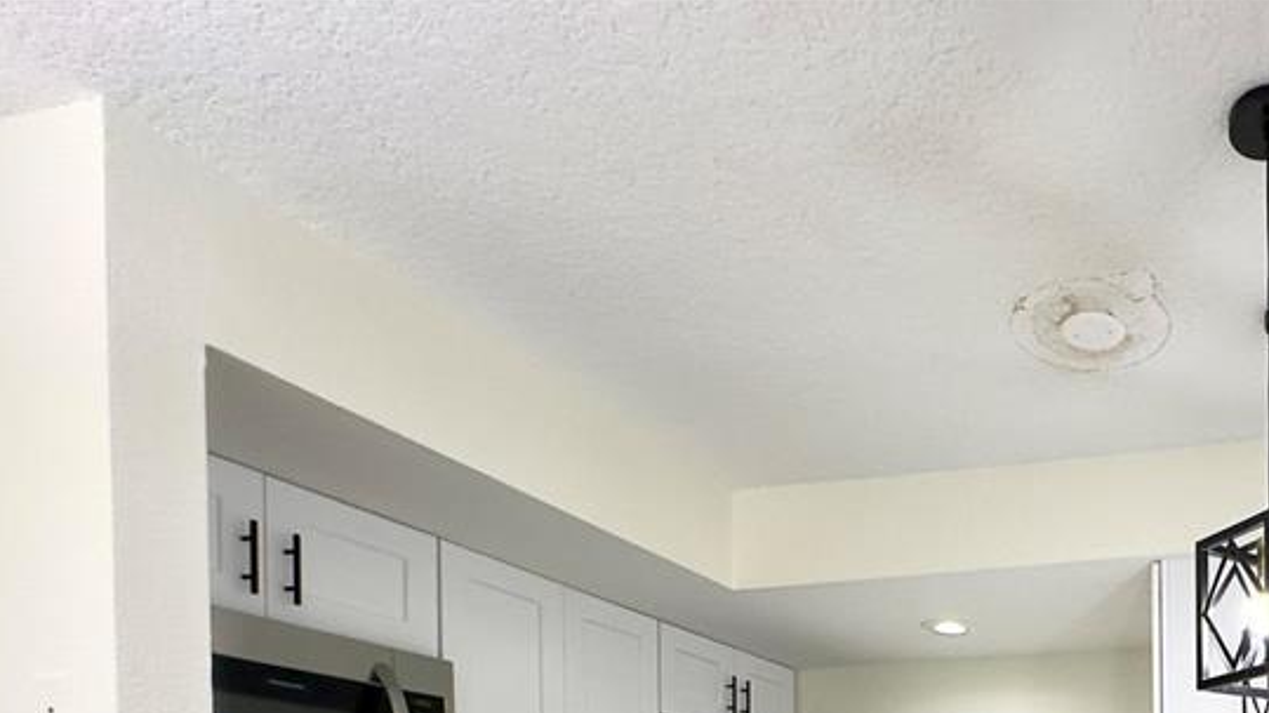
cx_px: 1147
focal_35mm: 29
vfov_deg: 31.9
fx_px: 976
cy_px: 899
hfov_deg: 56.8
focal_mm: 2.22
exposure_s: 1/120
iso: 200
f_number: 2.2
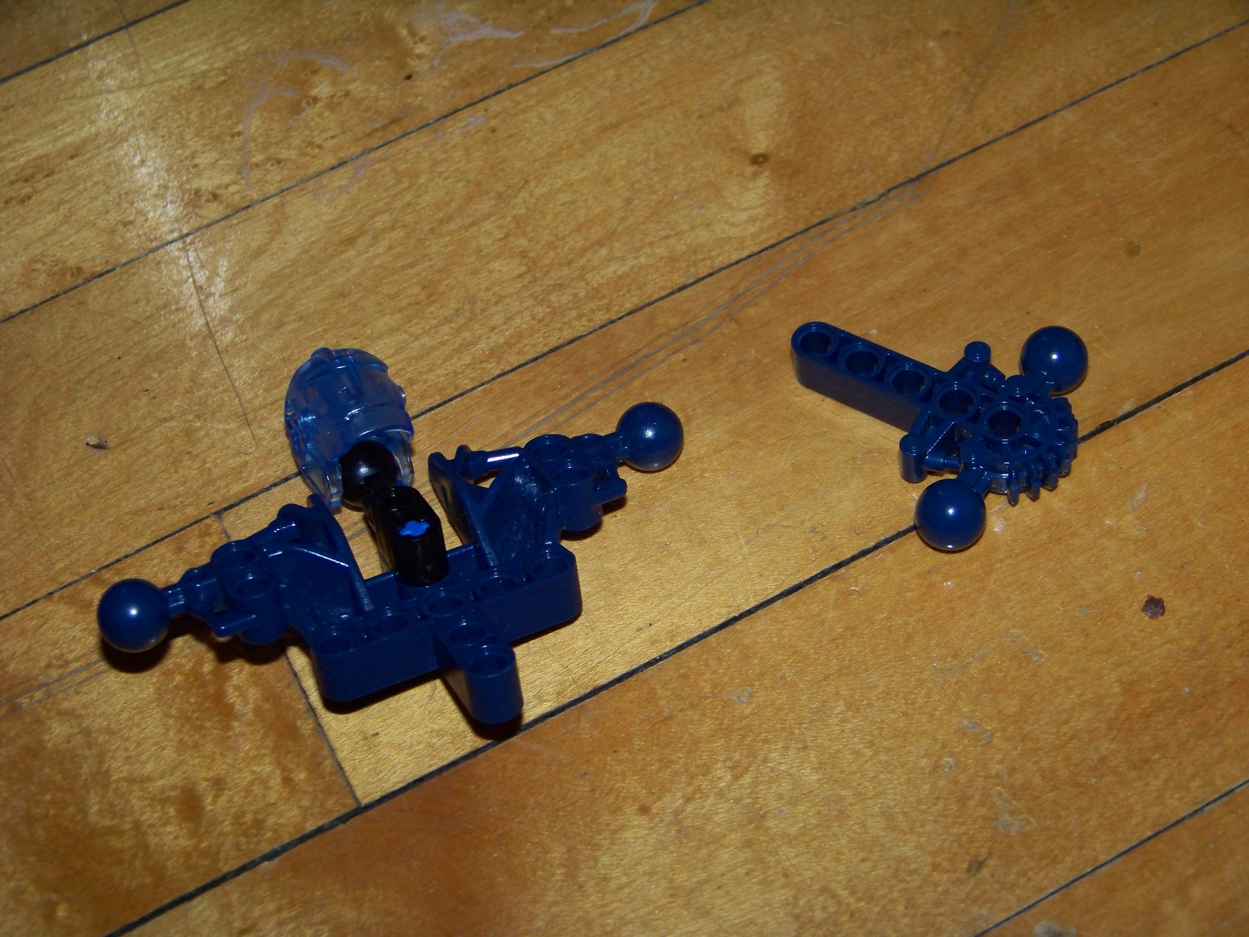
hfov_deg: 34.9
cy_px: 468
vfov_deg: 26.6
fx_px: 1984
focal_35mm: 55
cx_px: 624
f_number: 3.2
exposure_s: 1/30
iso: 200
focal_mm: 9.36
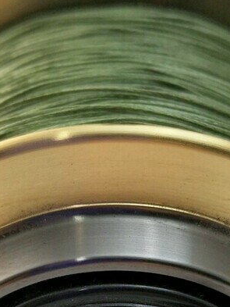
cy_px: 292
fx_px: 779
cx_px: 122
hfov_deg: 16.8
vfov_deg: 21.6
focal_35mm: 88
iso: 50
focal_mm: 3.95
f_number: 1.8
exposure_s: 1/134
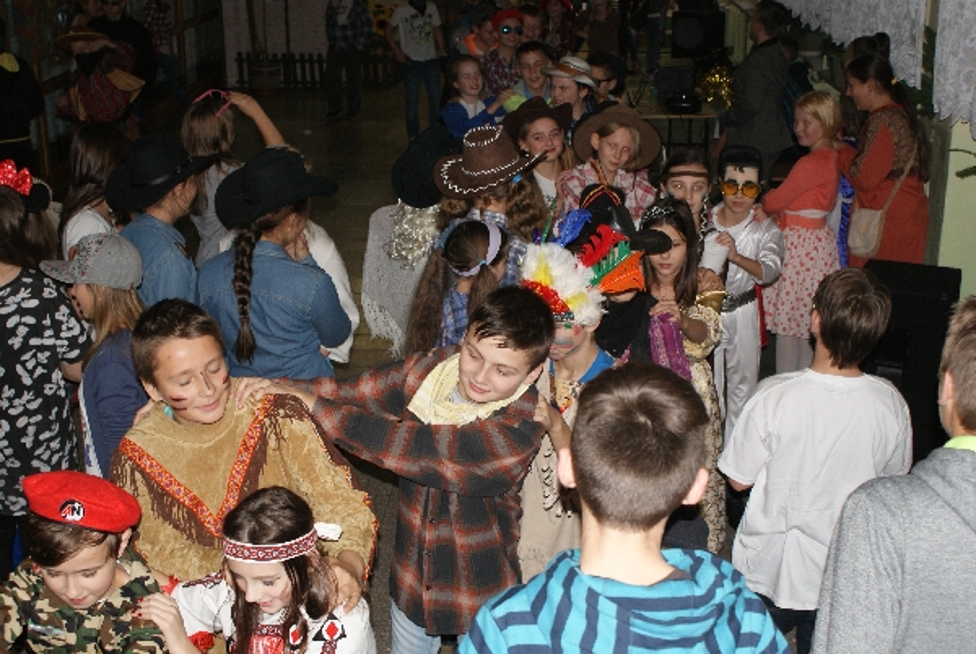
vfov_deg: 25.8
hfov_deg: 37.8
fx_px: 1425
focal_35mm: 52
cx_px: 488
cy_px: 327
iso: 400
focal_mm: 35
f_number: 5.6
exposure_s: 1/60
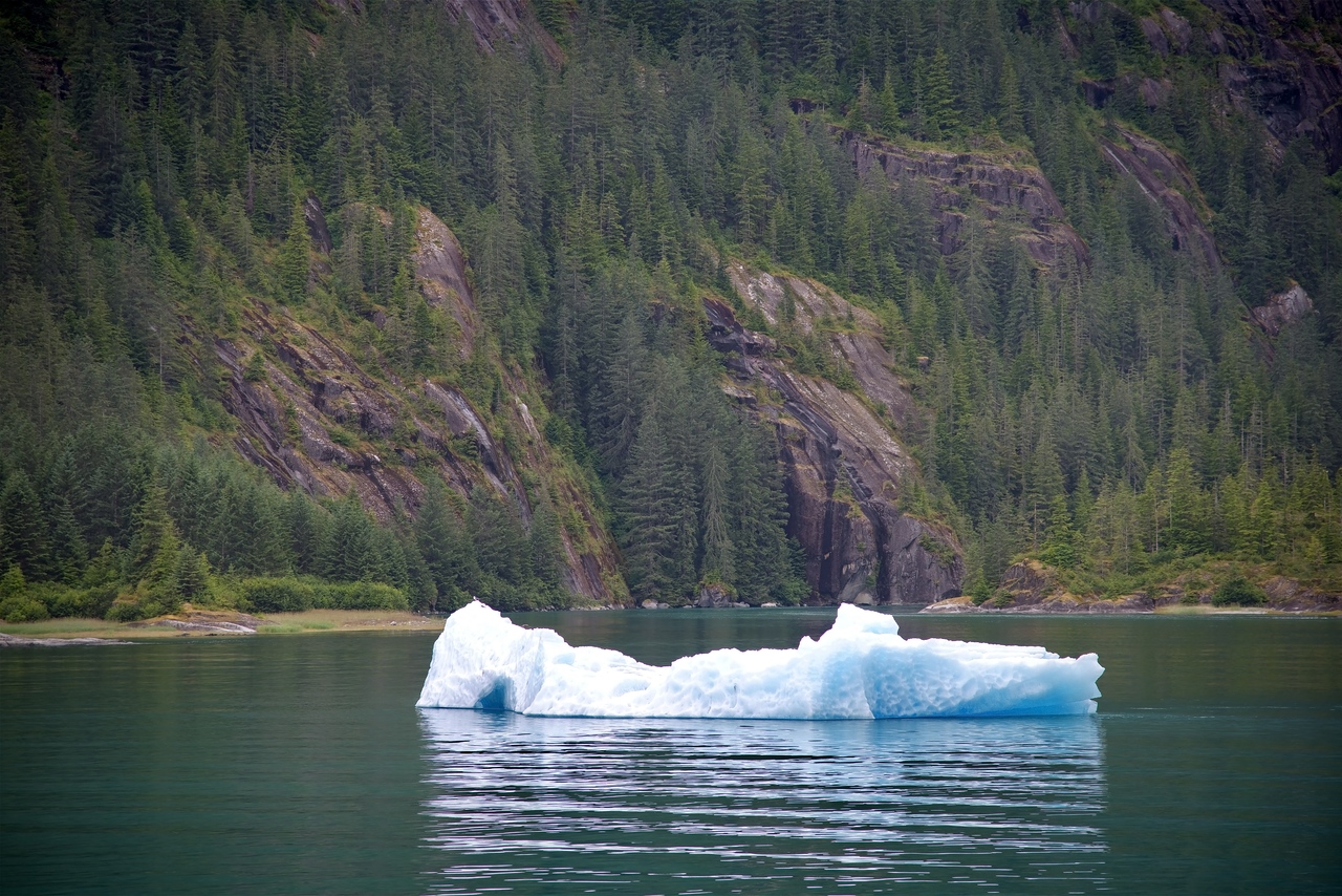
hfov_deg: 17.1
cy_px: 448
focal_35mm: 120
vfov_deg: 11.4
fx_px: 4474
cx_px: 671
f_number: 4
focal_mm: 120
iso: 125
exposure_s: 1/250
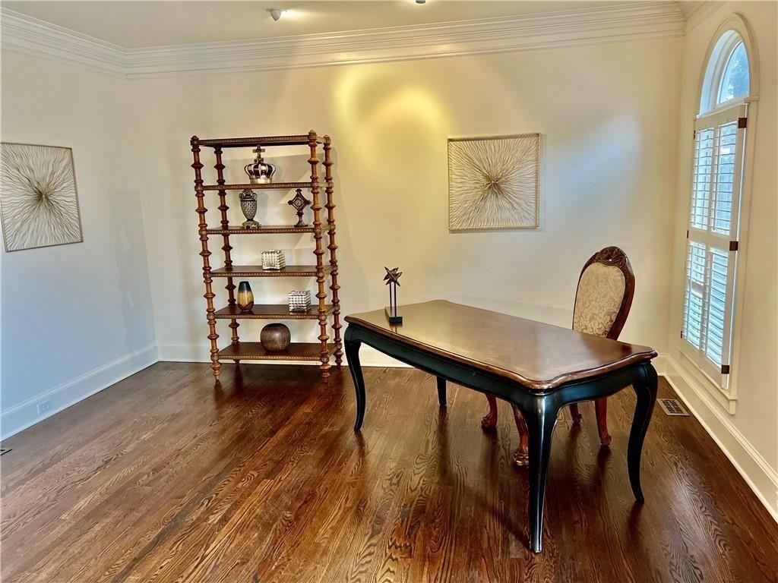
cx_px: 389
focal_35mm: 26
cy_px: 292
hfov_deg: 67.3
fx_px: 584
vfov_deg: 53.1
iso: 160
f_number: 1.5
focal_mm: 5.7
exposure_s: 1/60
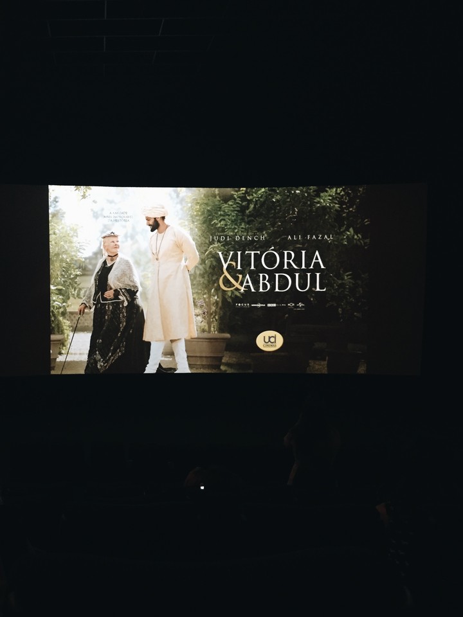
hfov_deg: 48.2
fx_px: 517
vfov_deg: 61.7
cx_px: 232
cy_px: 308
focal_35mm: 29
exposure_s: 1/17
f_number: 2.2
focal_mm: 4.15
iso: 640
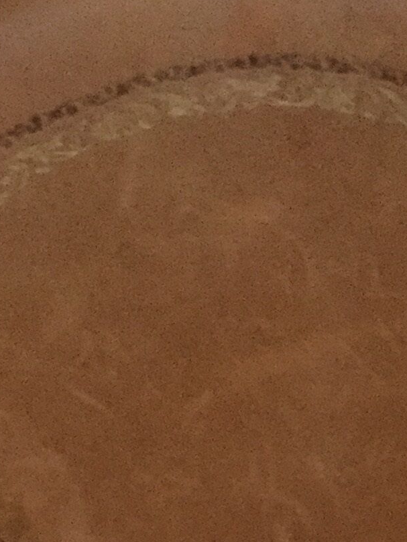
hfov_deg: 12.6
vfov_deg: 15.4
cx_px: 321
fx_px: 1834
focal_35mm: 117
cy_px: 845
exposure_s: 1/17
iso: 800
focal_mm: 4.15
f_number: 2.2
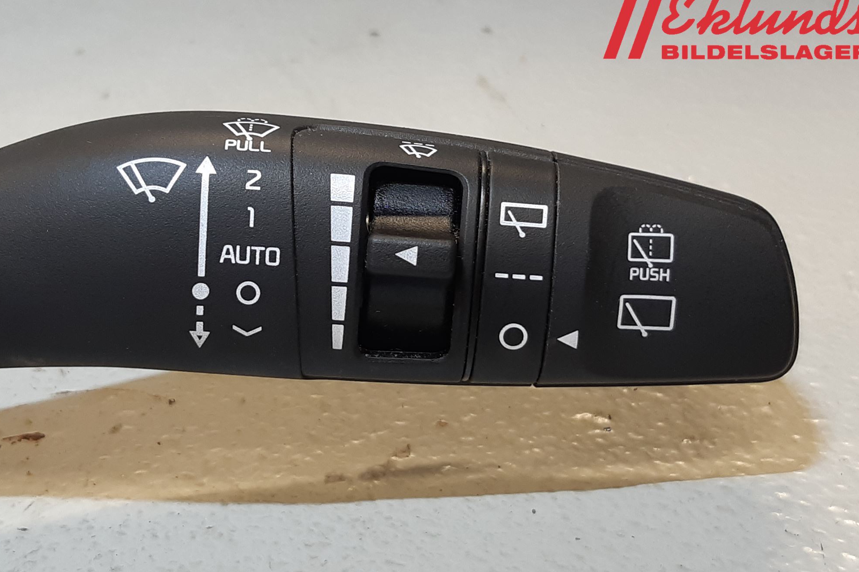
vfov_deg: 46.3
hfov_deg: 65.5
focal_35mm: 28
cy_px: 319
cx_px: 425
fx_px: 668
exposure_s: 1/50
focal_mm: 3.93
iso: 80
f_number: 1.7
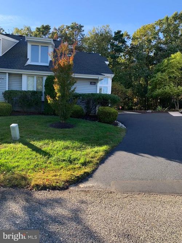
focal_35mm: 26
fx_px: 182
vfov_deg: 67.3
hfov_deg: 53.0
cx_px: 91
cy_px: 122
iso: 25
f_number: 1.8
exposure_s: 1/333
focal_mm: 4.25
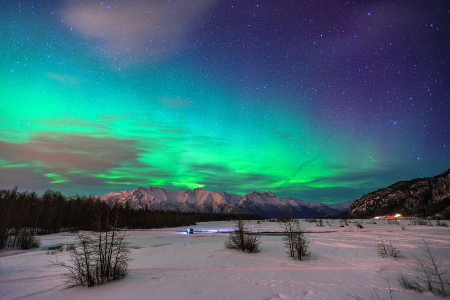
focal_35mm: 17
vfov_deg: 70.5
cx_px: 225
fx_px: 213
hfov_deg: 93.3
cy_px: 150
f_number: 2.8
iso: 1250
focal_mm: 17
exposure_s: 15
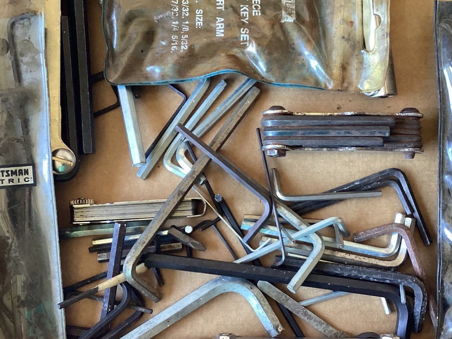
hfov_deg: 40.4
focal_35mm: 47
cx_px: 232
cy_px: 162
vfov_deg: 30.9
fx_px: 614
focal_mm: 3.3
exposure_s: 1/60
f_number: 2.4
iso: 250
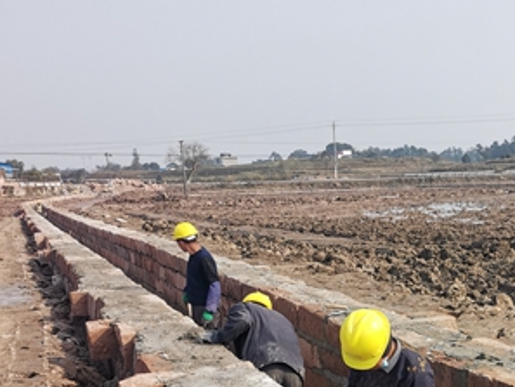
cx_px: 480
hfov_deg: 32.3
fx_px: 833
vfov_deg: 25.4
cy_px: 337
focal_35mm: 56
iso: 50
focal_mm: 4.75
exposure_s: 1/995
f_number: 1.8
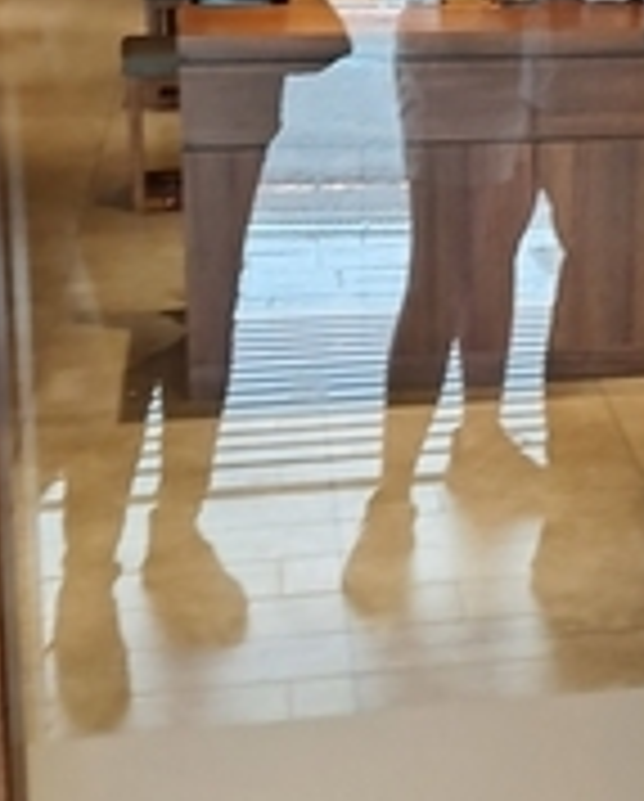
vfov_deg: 22.3
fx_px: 1996
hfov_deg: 17.7
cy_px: 126
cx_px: 712
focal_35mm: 84
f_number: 1.8
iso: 40
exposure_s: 1/60
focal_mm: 5.23
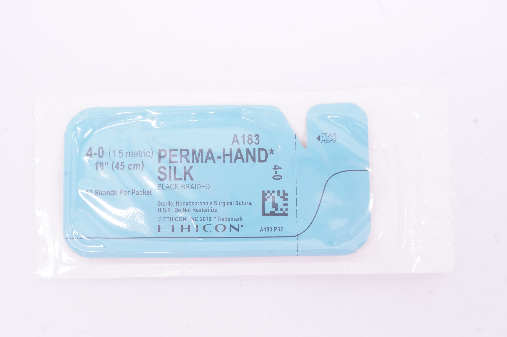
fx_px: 689
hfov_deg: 40.4
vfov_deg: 27.5
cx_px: 238
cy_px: 184
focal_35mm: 49
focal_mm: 28
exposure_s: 1/10
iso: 800
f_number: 18
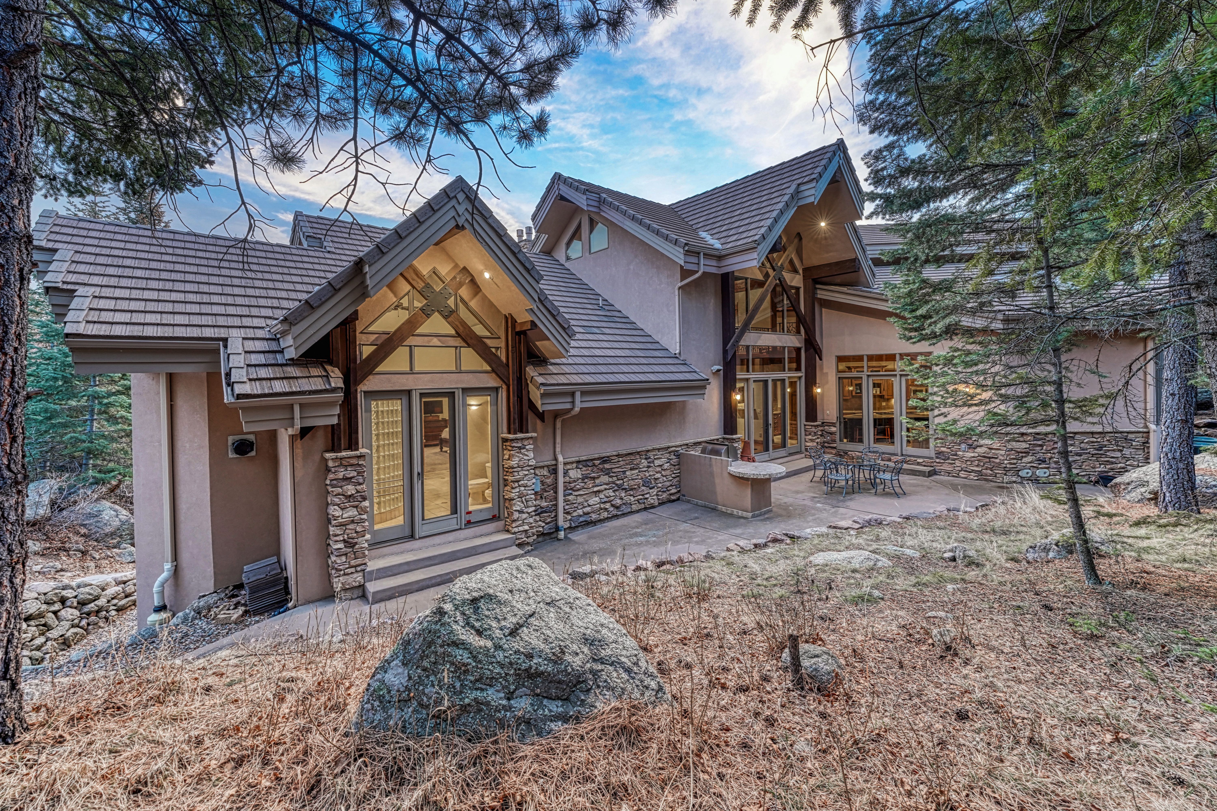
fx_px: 473
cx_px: 608
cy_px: 406
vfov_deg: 81.2
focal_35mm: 14
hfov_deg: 104.3
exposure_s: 1/1.25
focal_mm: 14
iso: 800
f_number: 8
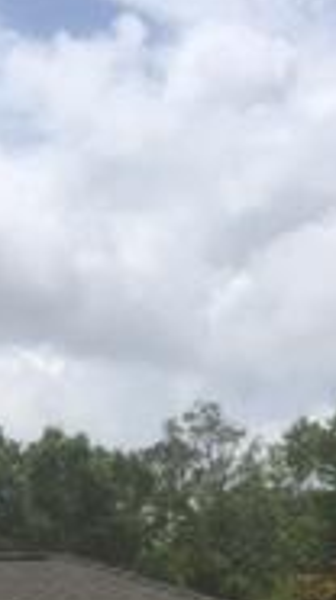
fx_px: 1734
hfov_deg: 10.2
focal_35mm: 109
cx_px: -349
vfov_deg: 18.5
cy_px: 748
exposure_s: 1/3597
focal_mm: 4.15
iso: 32
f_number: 2.2
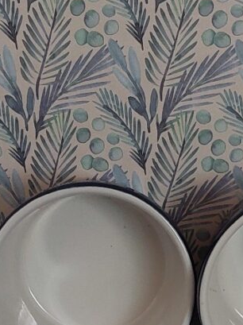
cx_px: 197
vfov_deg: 38.9
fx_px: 441
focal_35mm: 47
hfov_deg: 30.1
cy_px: 261
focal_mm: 5.23
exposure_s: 1/33
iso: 500
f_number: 1.8
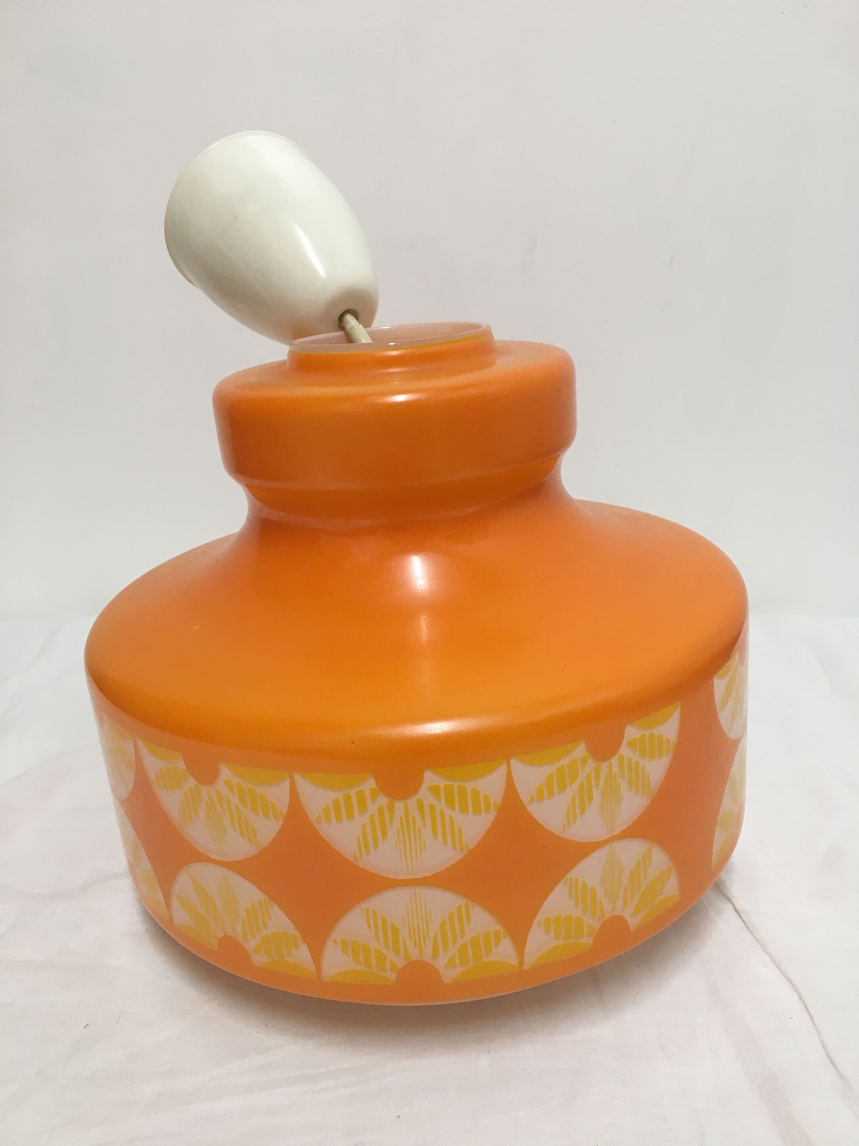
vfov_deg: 61.7
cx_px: 430
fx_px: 960
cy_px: 573
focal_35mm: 29
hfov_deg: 48.2
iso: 40
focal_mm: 4.15
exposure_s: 1/33
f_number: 2.2
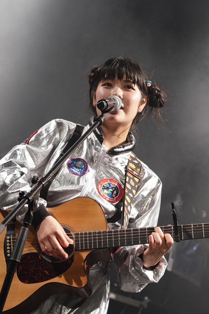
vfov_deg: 17.8
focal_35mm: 115
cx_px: 104
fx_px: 1002
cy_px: 157
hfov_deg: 11.9
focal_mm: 77
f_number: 4.5
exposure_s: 1/160
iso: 1250
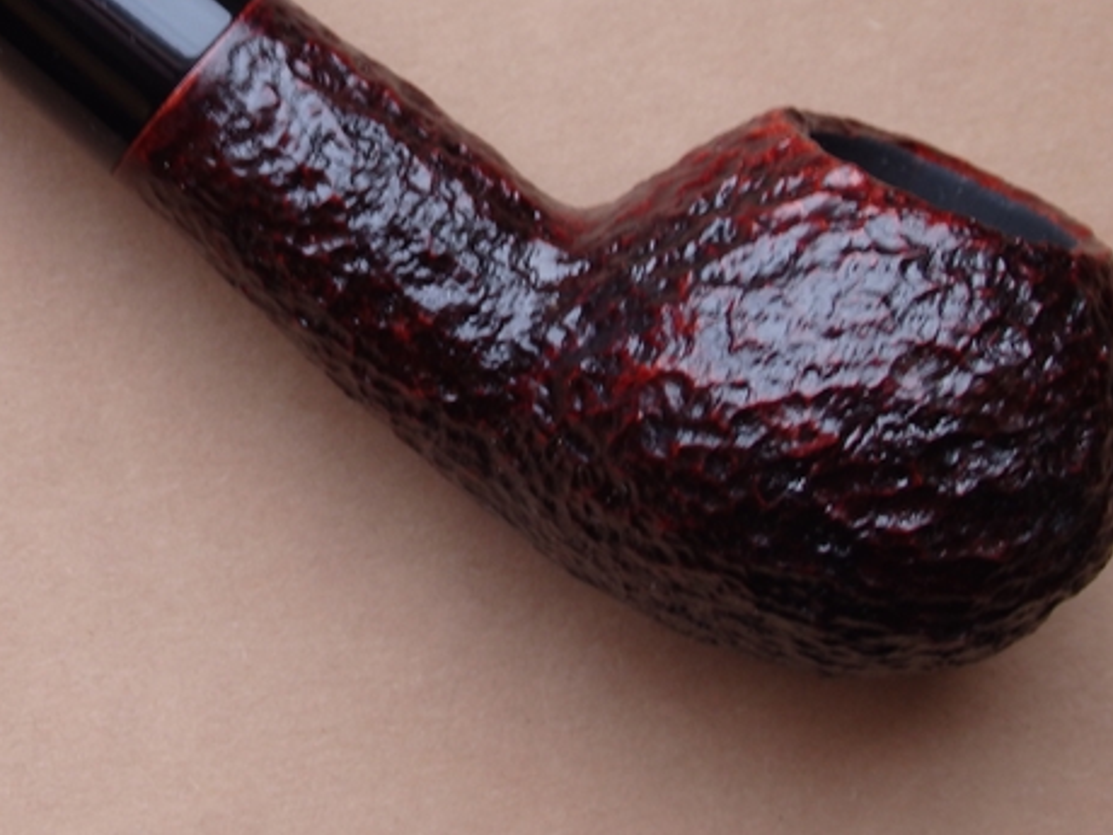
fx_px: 3022
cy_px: 152
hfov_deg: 20.8
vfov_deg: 15.6
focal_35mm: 94
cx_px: 356
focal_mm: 9.8
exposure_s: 1/5
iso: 125
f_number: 4.1
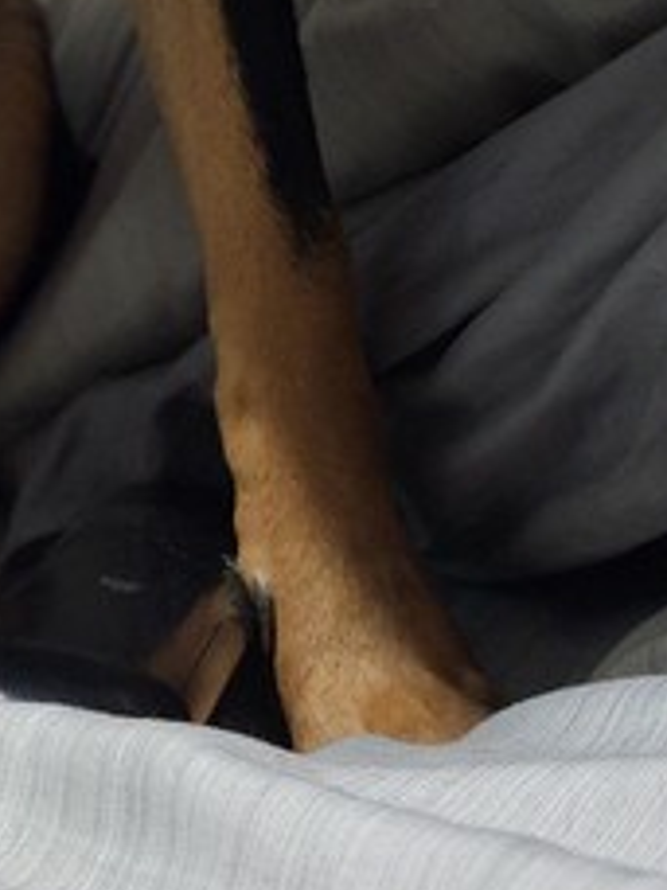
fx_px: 2595
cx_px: -66
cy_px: -316
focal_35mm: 101
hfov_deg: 14.3
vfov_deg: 18.0
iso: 500
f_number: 1.8
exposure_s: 1/20
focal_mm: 6.4
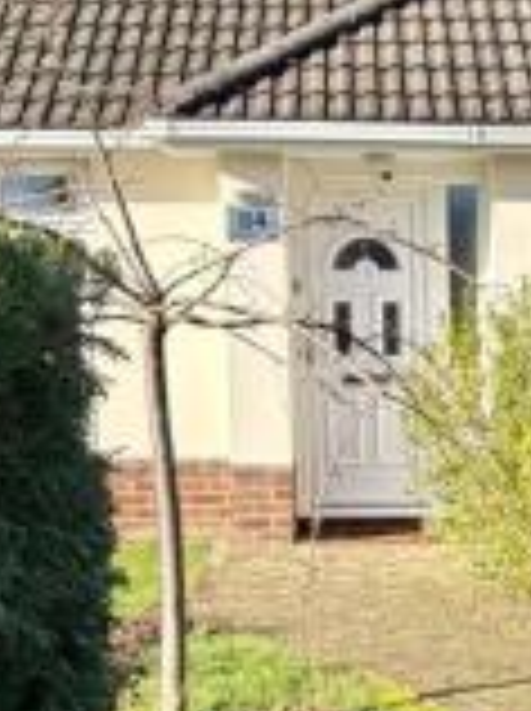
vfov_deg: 26.7
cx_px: 522
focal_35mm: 72
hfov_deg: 19.8
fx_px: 1477
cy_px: 538
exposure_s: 1/1155
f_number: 1.6
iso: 50
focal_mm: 5.96
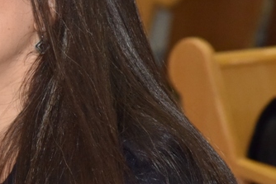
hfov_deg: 5.6
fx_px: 2822
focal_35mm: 368
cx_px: -31
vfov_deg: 3.7
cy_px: 83
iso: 2500
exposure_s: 1/250
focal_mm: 120
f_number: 6.3
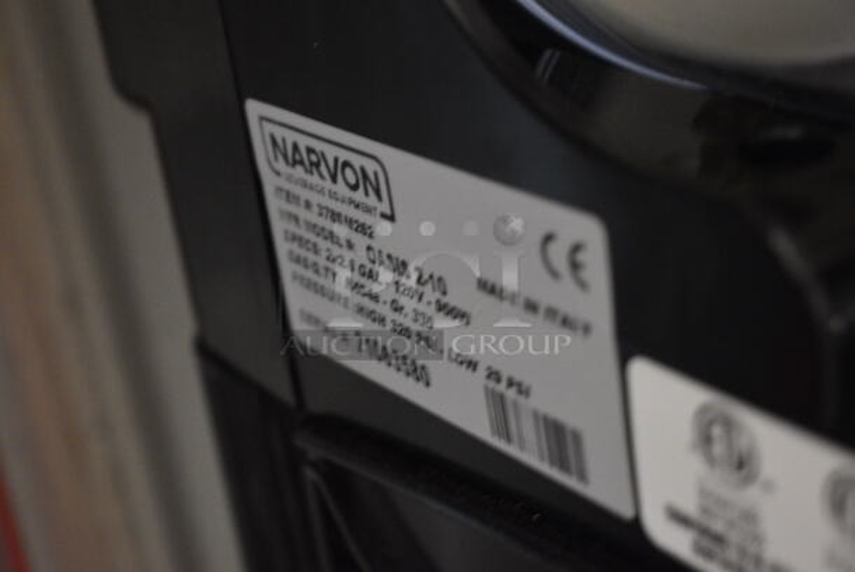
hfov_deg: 27.0
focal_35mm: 75
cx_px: 428
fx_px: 1783
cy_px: 286
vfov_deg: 18.2
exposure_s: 1/8
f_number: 5.6
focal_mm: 50
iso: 3200
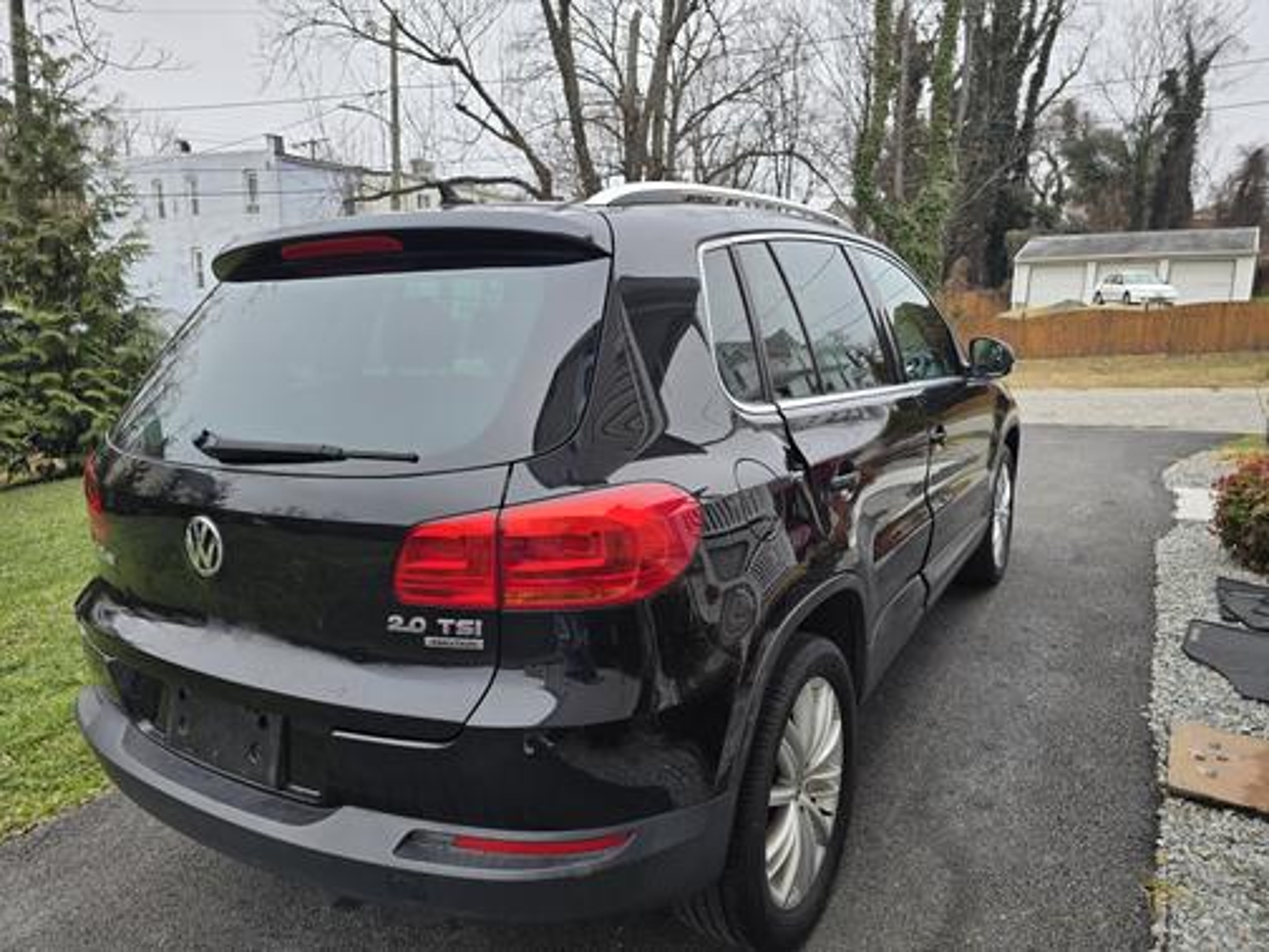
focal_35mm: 23
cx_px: 634
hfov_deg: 73.9
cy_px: 476
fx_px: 843
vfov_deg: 58.9
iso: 25
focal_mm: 6.3
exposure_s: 1/180
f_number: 1.7
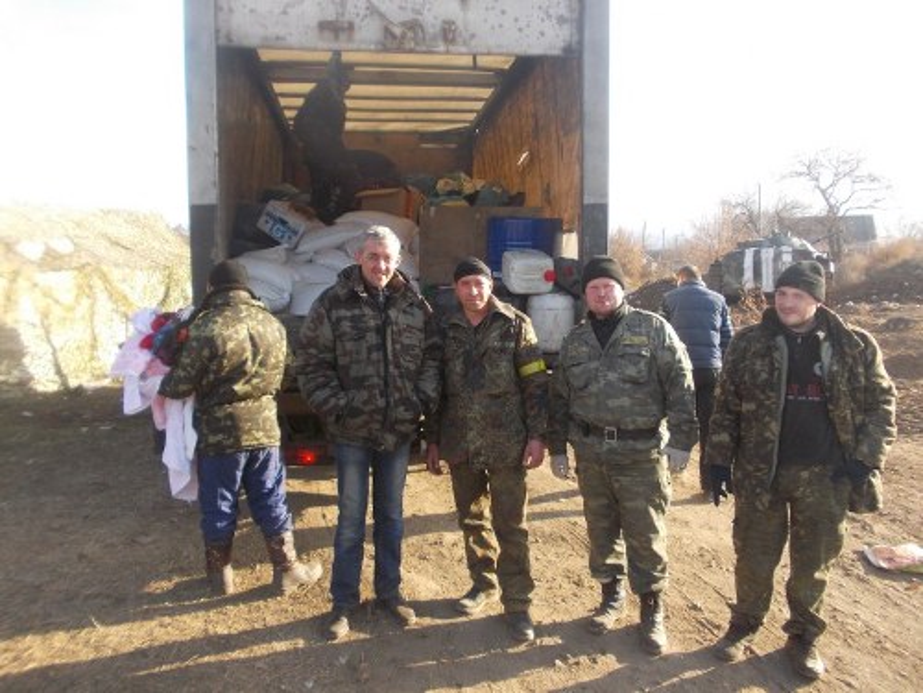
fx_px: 747
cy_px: 346
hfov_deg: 63.4
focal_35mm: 28
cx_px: 462
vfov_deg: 49.7
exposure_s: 1/250
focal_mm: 4
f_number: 2.7
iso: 80
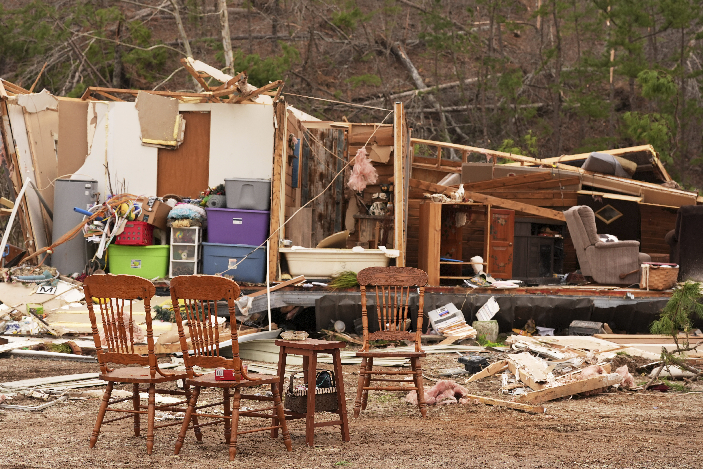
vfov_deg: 19.5
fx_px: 1367
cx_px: 352
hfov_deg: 28.8
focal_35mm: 70
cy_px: 234
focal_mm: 70
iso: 800
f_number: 5.6
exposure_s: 1/1000
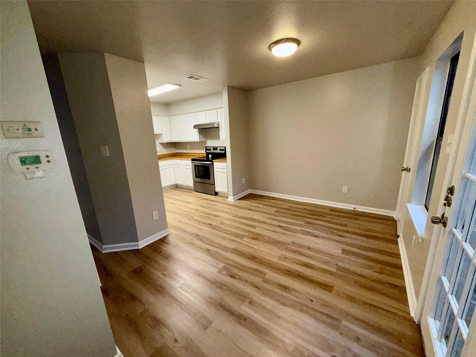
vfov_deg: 85.7
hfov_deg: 102.1
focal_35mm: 14
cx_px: 238
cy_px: 178
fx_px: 193
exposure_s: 1/120
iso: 125
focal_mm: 2.22
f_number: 2.2
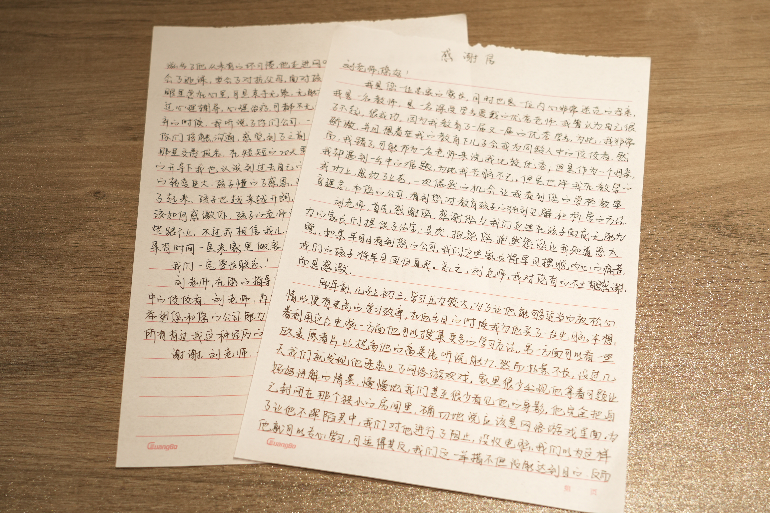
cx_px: 385
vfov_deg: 27.5
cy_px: 256
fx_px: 1048
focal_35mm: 49
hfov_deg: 40.3
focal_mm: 49
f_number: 5.6
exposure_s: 1/50.4
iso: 500
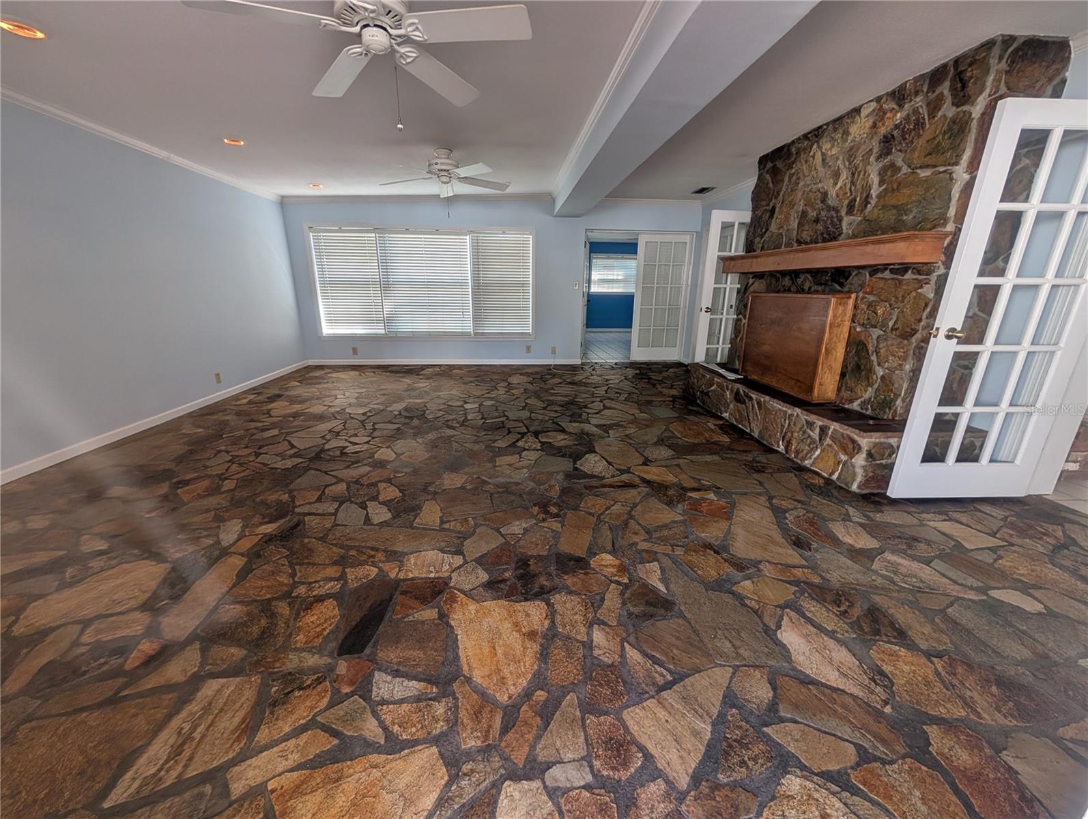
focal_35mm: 12
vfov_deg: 94.6
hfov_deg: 110.5
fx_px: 378
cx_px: 544
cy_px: 410
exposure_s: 1/120
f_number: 1.7
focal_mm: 2.02
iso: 101
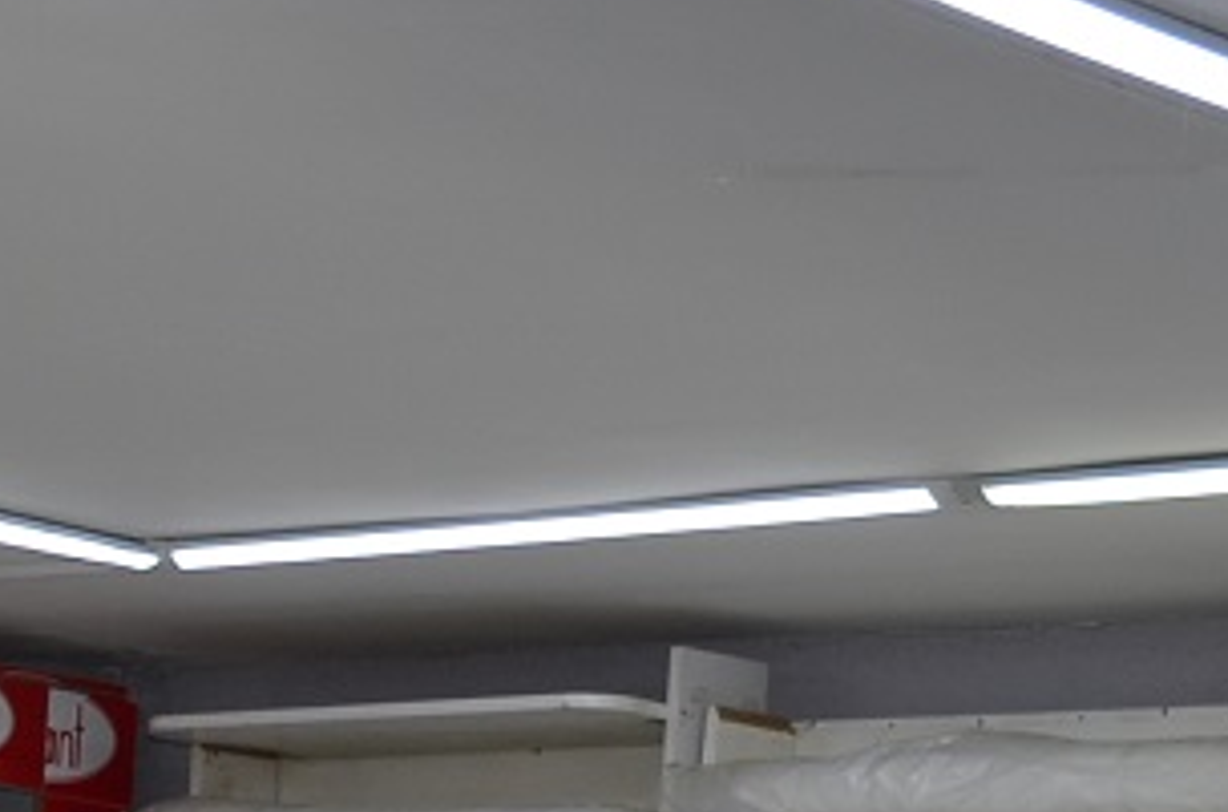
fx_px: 5035
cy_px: 1747
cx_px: -436
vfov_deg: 8.6
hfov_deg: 13.3
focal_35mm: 148
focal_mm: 20
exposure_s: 1/200
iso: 200
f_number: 3.5
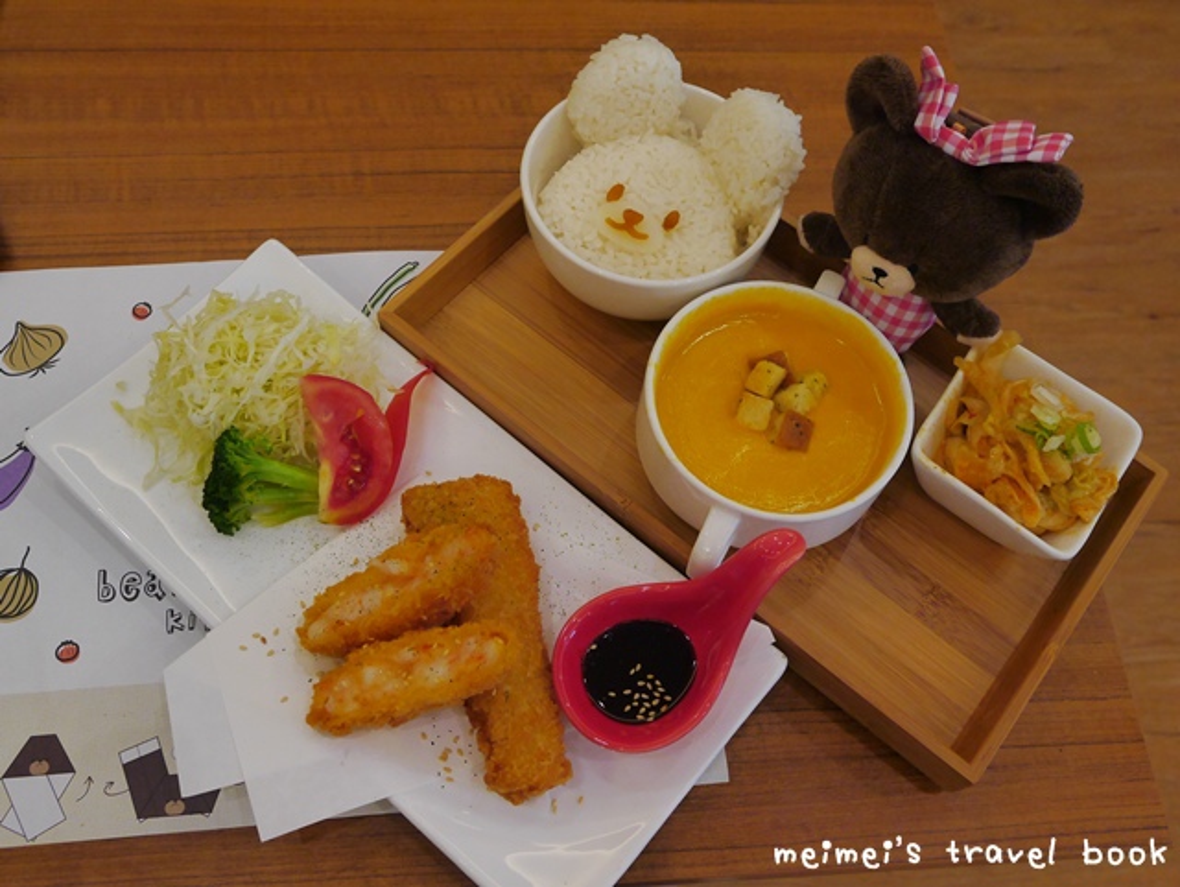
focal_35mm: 32
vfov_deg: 44.2
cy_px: 444
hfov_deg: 56.8
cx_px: 590
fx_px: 1092
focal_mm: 16
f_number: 6.3
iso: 800
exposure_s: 1/100
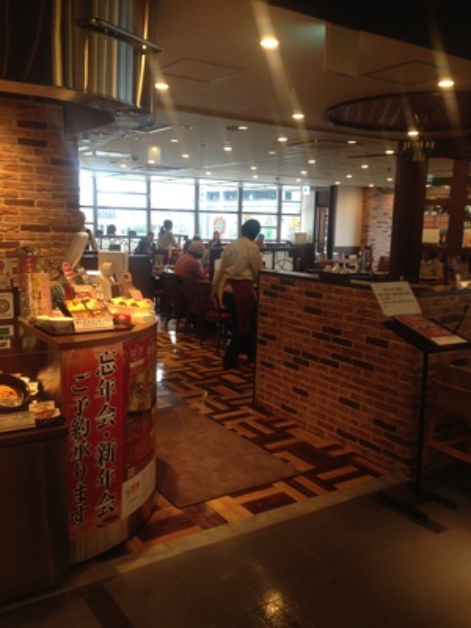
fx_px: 599
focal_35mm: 33
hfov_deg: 42.9
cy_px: 314
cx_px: 236
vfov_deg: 55.4
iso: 50
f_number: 2.4
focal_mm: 4.12
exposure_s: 1/24
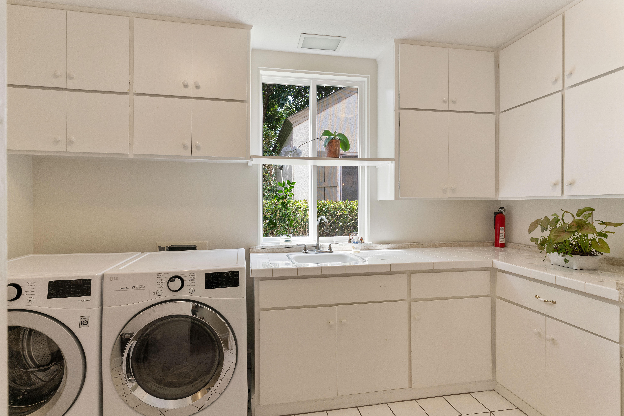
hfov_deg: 90.0
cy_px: 208
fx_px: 312
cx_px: 312
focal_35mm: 18
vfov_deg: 67.4
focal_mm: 18
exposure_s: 1/6
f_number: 9
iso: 200
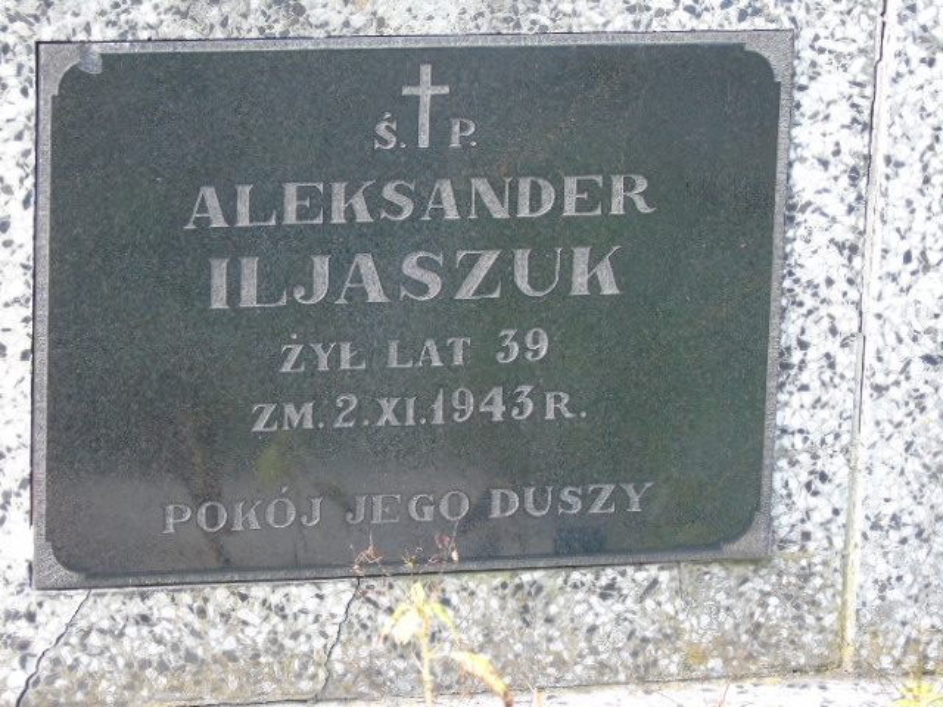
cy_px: 354
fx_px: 4413
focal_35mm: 162
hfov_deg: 12.2
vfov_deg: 9.2
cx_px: 472
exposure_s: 1/60
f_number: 4.9
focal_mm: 29
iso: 400
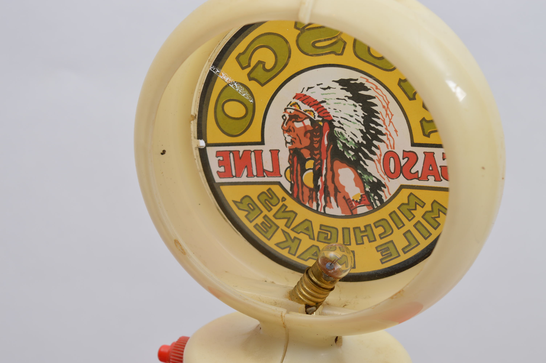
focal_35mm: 82
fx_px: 1250
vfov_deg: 16.5
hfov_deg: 24.6
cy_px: 182
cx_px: 273
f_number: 9
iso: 100
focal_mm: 55
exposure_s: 1/80
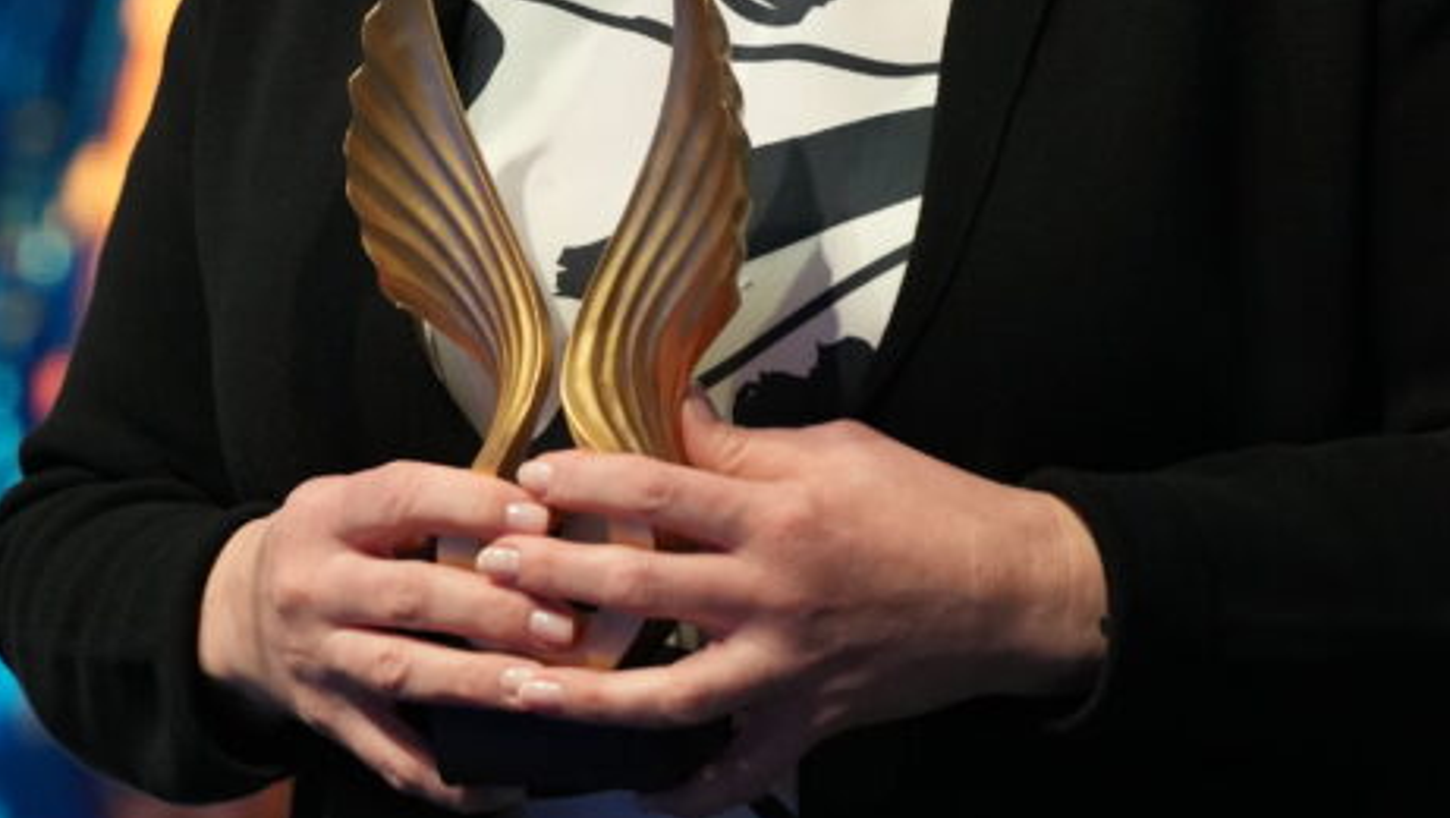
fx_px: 11003
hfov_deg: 7.5
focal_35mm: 286
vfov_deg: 4.2
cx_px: 371
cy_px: -116
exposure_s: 1/160
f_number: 4
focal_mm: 105
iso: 3200
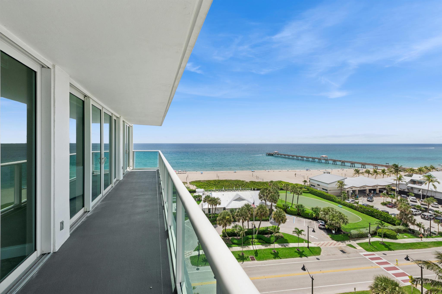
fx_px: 159
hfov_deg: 108.4
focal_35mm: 13
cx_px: 221
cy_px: 147
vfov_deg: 85.3
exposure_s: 1/250
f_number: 11
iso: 100
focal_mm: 13
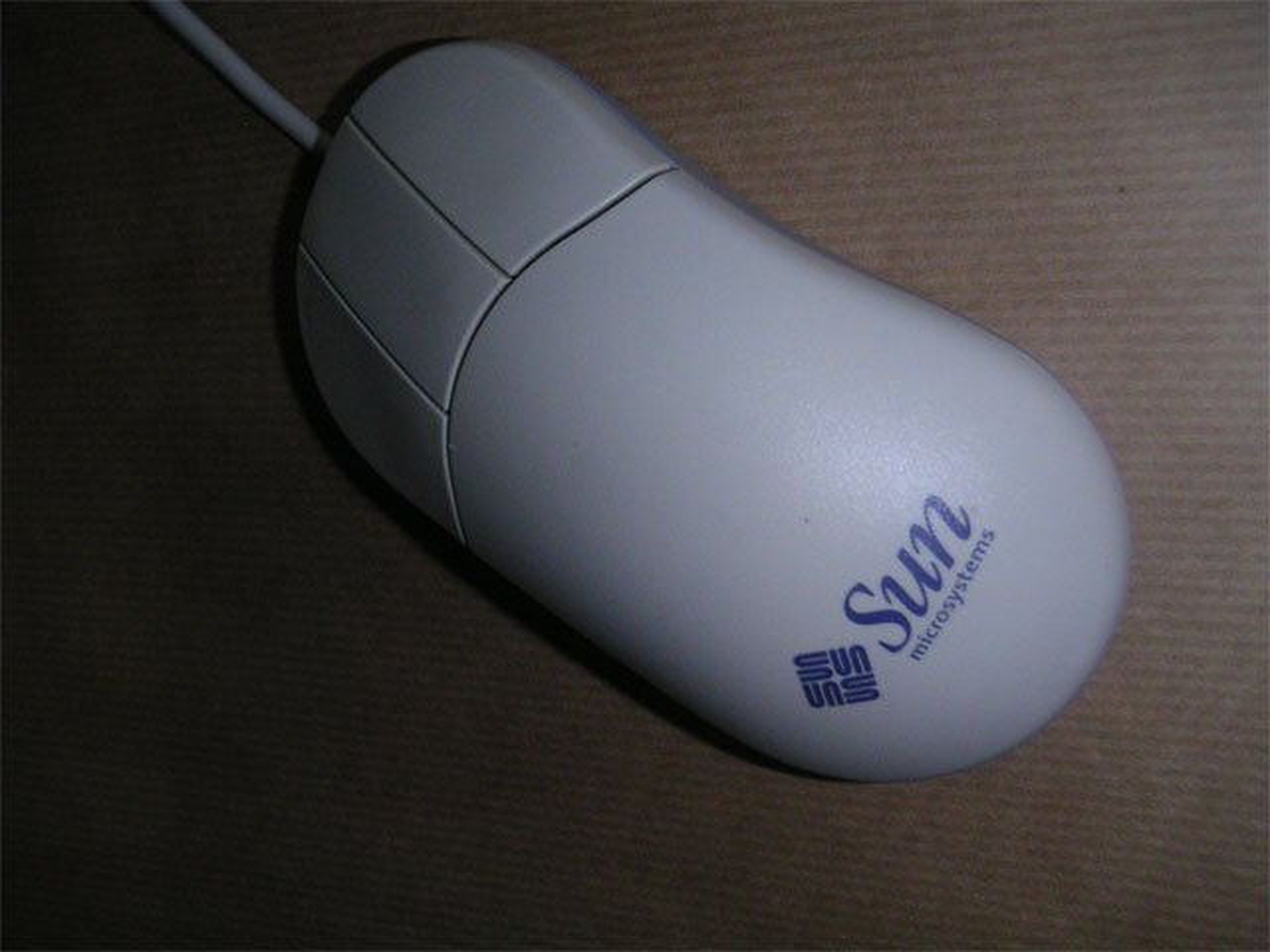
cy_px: 476
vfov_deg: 37.7
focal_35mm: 38
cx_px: 635
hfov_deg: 49.0
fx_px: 1394
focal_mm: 6
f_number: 6.7
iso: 160
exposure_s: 1/45
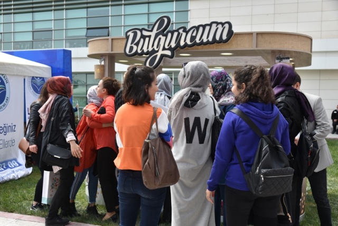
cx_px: 169
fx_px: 357
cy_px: 113
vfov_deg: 35.1
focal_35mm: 38
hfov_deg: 50.7
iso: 100
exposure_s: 1/160
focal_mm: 38
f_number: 6.3
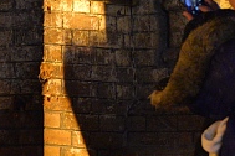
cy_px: 4
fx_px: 6207
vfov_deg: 1.4
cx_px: -71
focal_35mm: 951
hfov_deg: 2.2
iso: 2500
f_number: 2.8
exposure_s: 1/160
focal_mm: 200
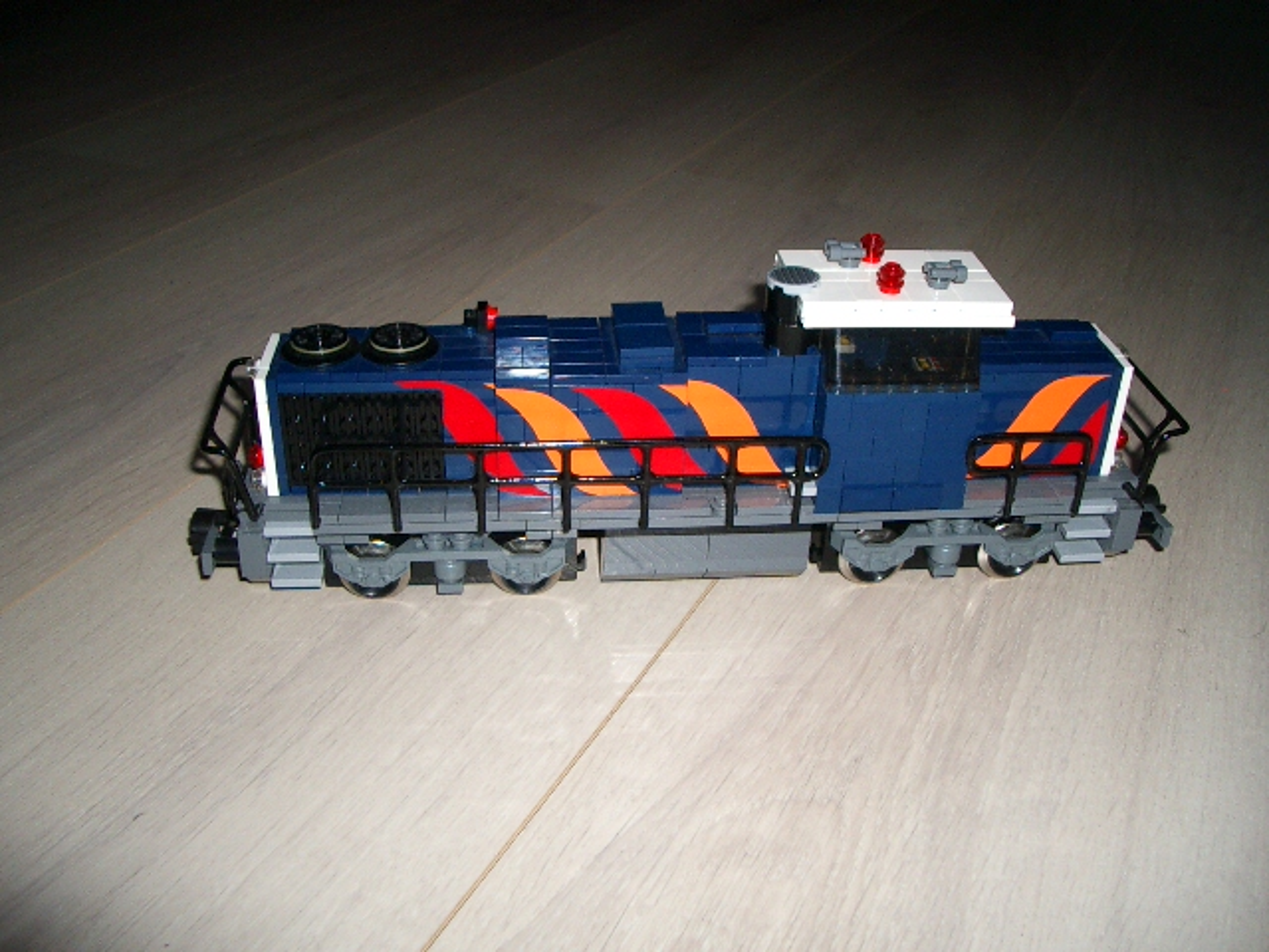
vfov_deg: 40.7
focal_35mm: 35
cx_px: 634
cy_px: 476
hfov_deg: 52.6
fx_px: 1283
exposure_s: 1/40
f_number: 2.6
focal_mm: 5.8
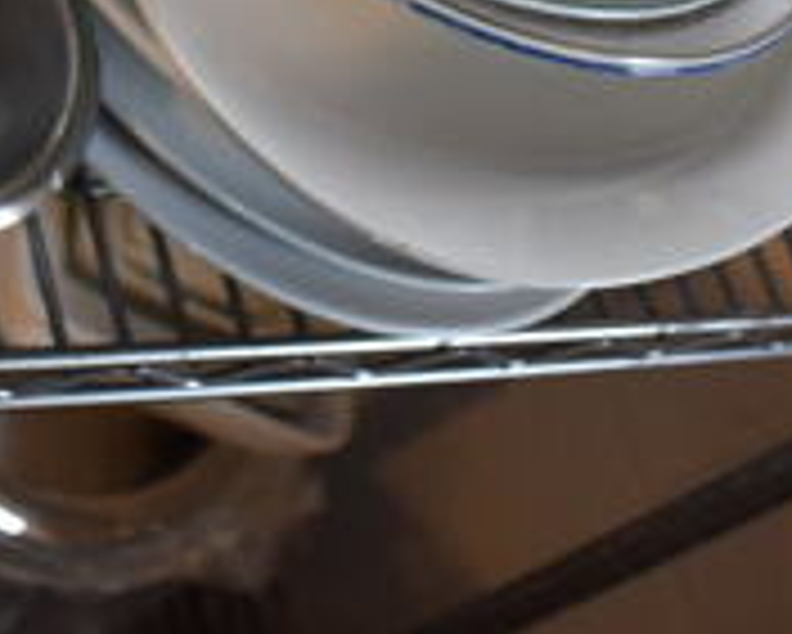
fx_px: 2064
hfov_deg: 21.0
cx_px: -4
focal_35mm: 88
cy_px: -279
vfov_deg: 16.2
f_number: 3.5
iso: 900
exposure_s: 1/125
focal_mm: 18
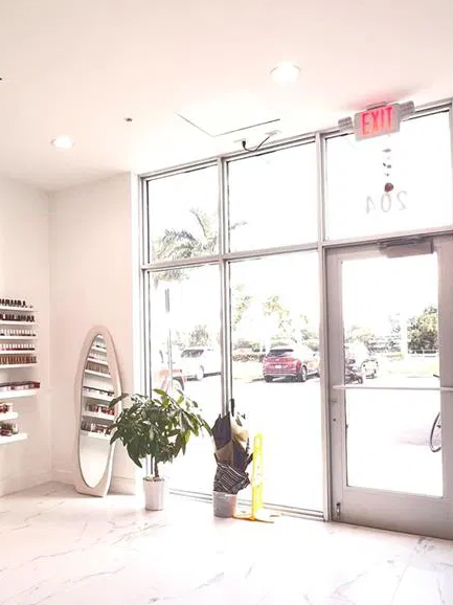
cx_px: 192
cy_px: 344
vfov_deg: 65.1
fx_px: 471
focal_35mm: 27
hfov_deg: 51.1
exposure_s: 1/60
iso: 160
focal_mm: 1.57
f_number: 1.8
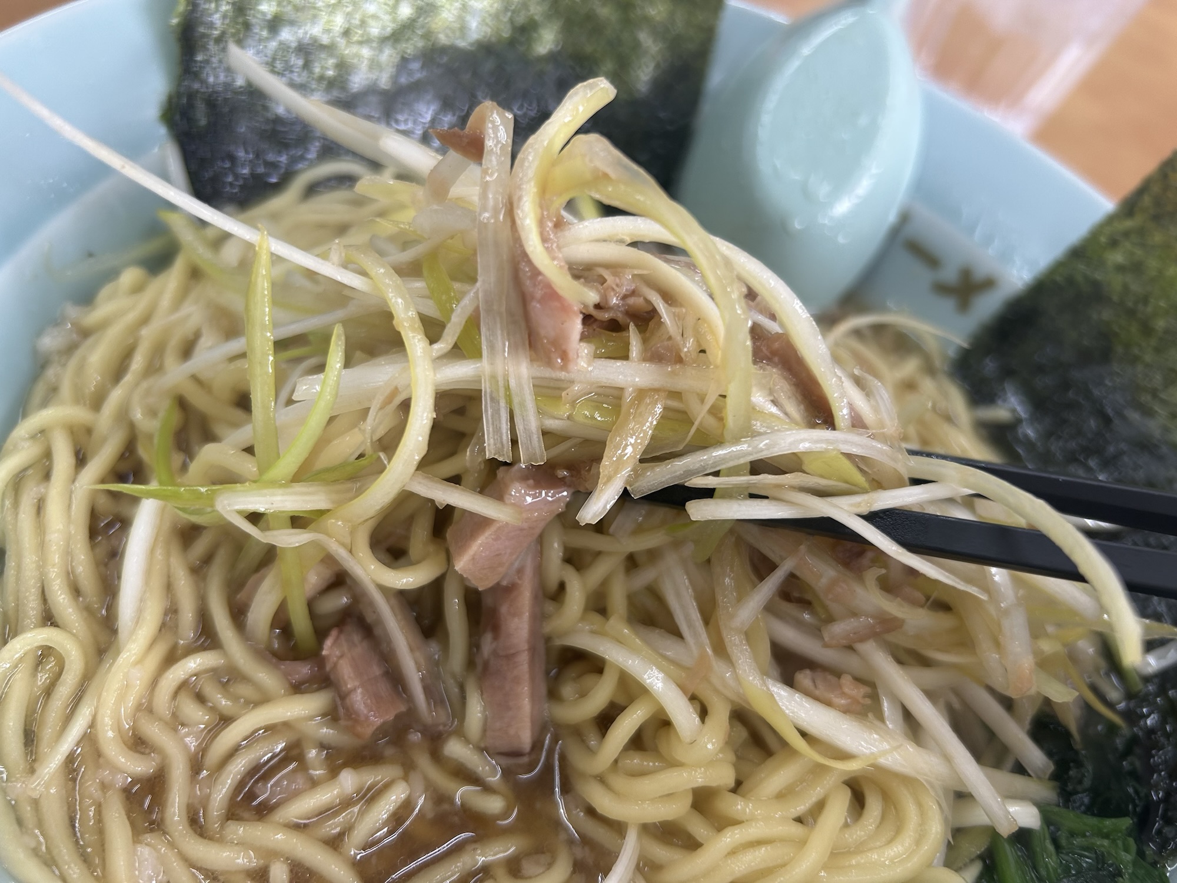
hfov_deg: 67.3
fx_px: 884
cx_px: 588
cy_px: 442
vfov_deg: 53.1
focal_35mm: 26
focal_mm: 5.7
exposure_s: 1/100
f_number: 1.5
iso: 40
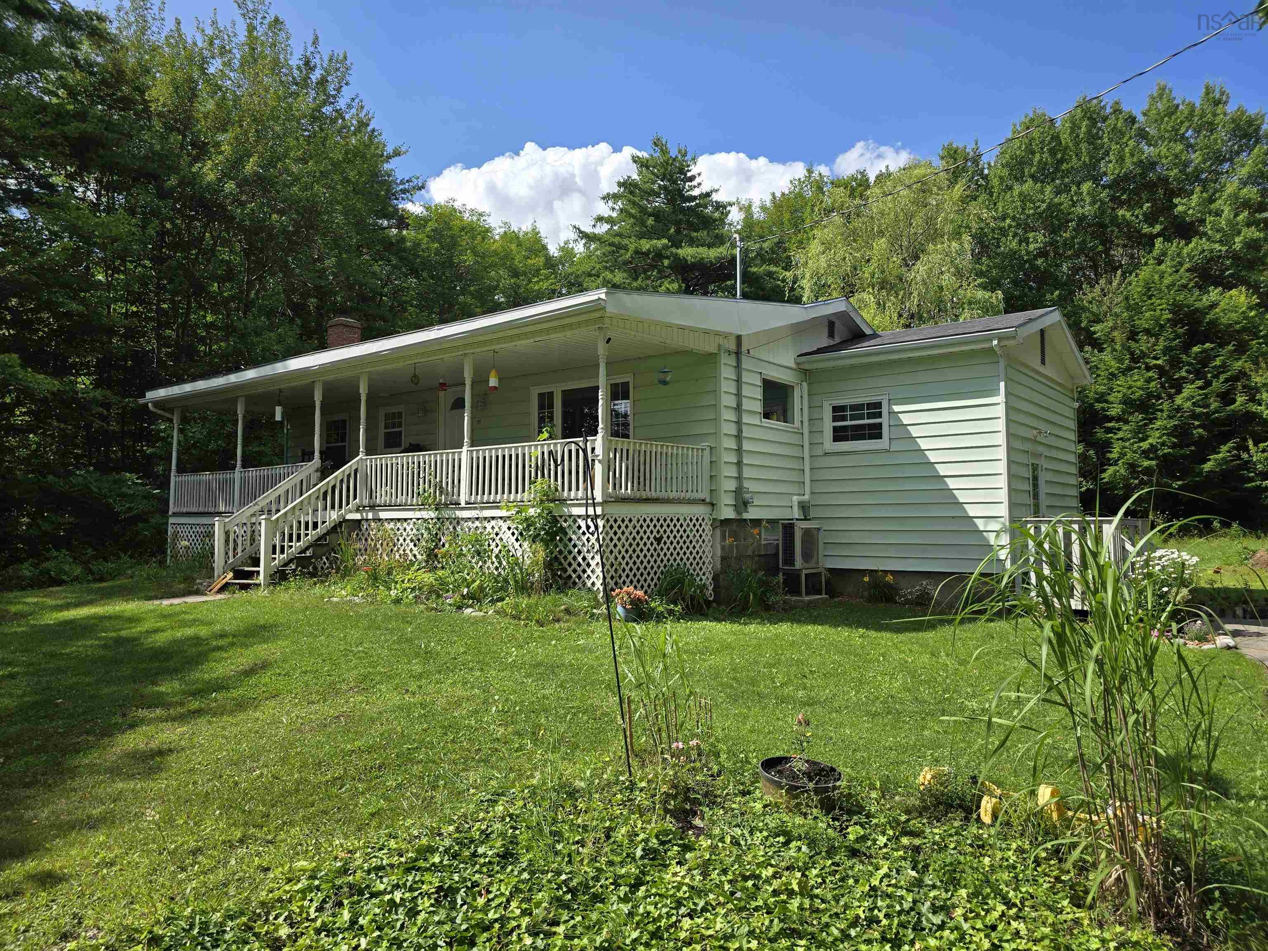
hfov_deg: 73.9
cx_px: 634
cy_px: 476
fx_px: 843
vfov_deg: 58.9
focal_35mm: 23
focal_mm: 6.3
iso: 12
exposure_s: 1/670
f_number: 1.7
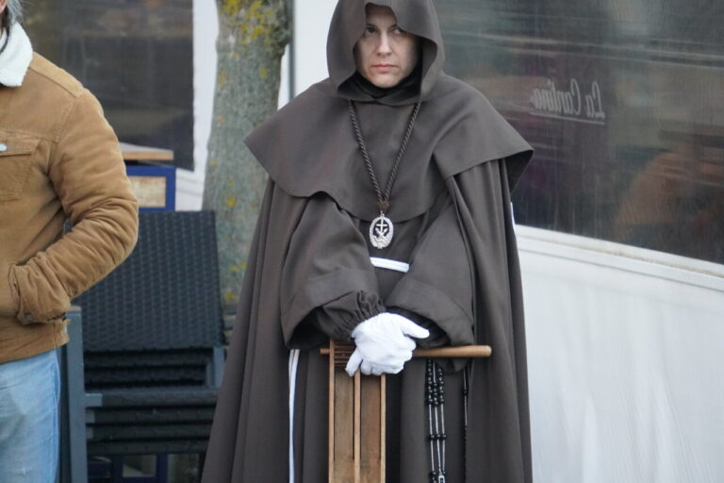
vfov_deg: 4.4
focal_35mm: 315
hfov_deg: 6.5
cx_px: 362
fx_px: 6335
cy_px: 242
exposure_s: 1/250
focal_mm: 210
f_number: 6.3
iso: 6400
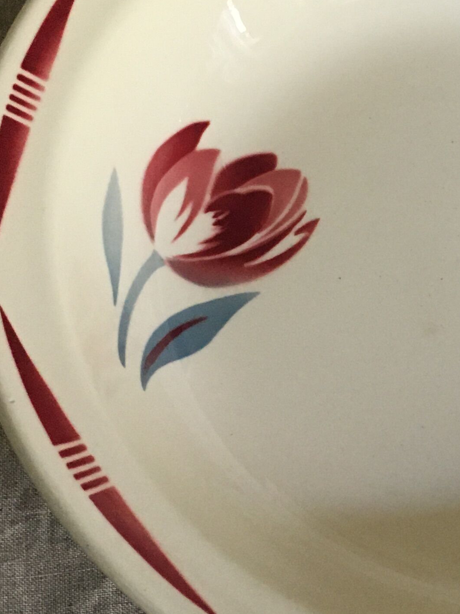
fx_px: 1470
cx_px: 497
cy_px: 277
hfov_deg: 17.2
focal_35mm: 83
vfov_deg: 23.5
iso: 160
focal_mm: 4.15
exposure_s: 1/30
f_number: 2.2
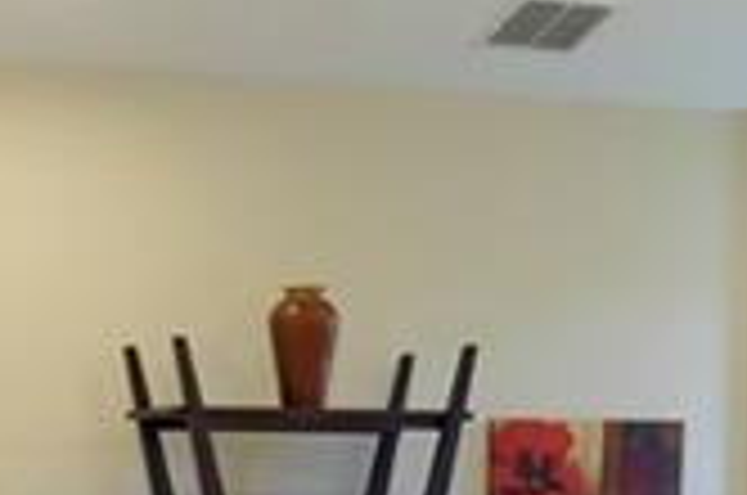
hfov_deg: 19.3
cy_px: 778
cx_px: 171
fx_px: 2175
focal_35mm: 105
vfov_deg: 12.3
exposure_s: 1/34
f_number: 4
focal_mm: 11
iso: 800
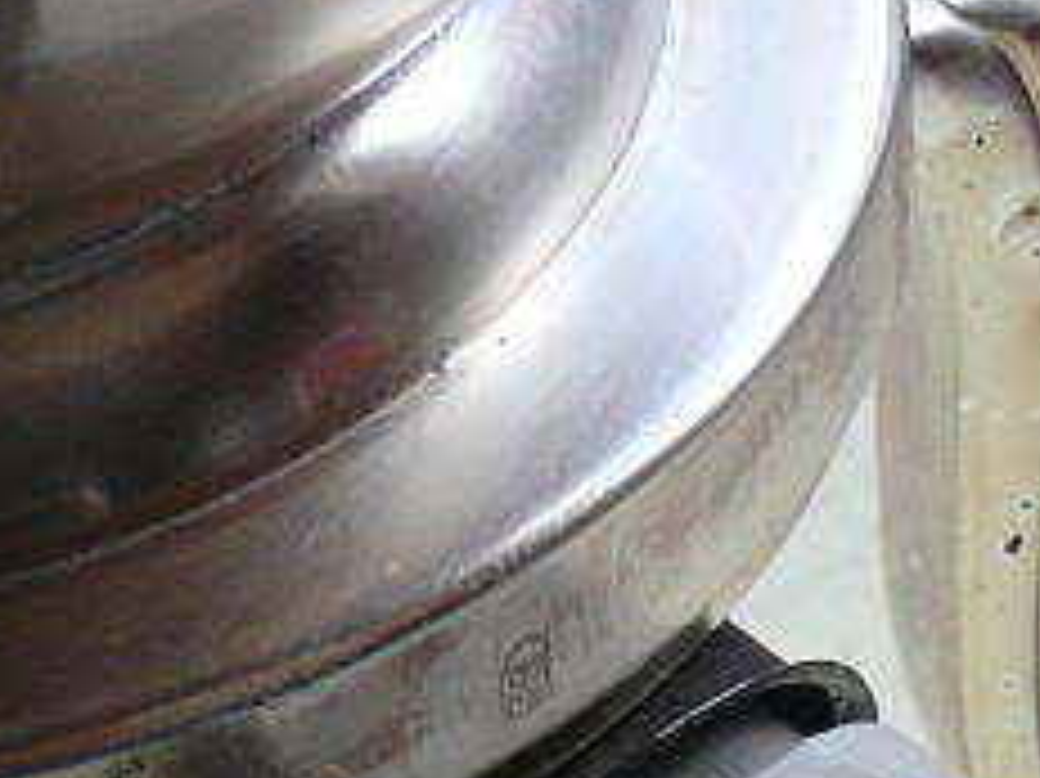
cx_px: 824
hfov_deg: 10.2
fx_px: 5825
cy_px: 1268
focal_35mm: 194
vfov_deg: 7.5
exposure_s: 1/100
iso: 100
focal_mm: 7.4
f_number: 3.2
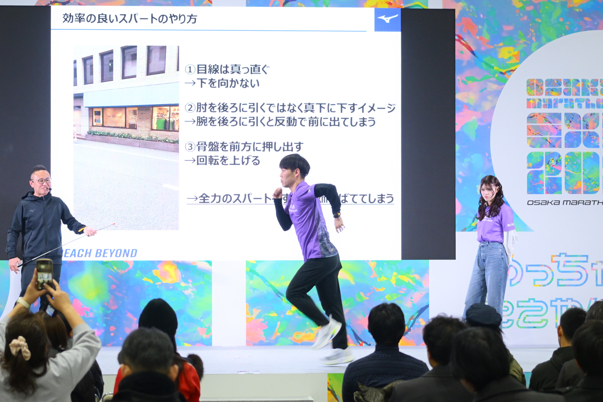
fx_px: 2010
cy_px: 201
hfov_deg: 17.1
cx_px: 302
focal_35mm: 120
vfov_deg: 11.4
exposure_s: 1/125
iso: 2000
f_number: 5.6
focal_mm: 80
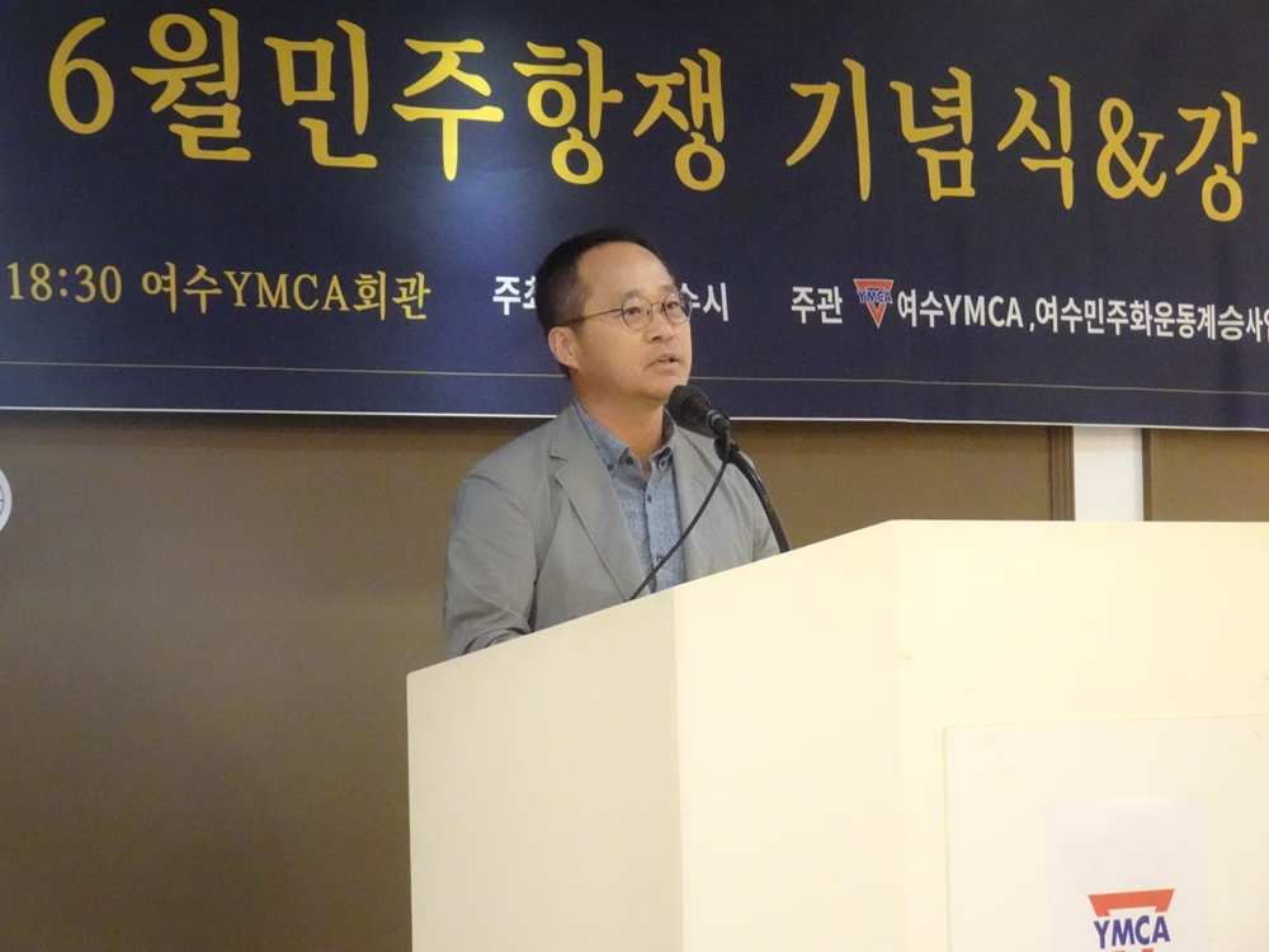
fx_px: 5059
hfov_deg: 14.3
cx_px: 634
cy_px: 476
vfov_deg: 10.7
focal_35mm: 138
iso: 2000
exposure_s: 1/80
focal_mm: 21.87
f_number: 5.6
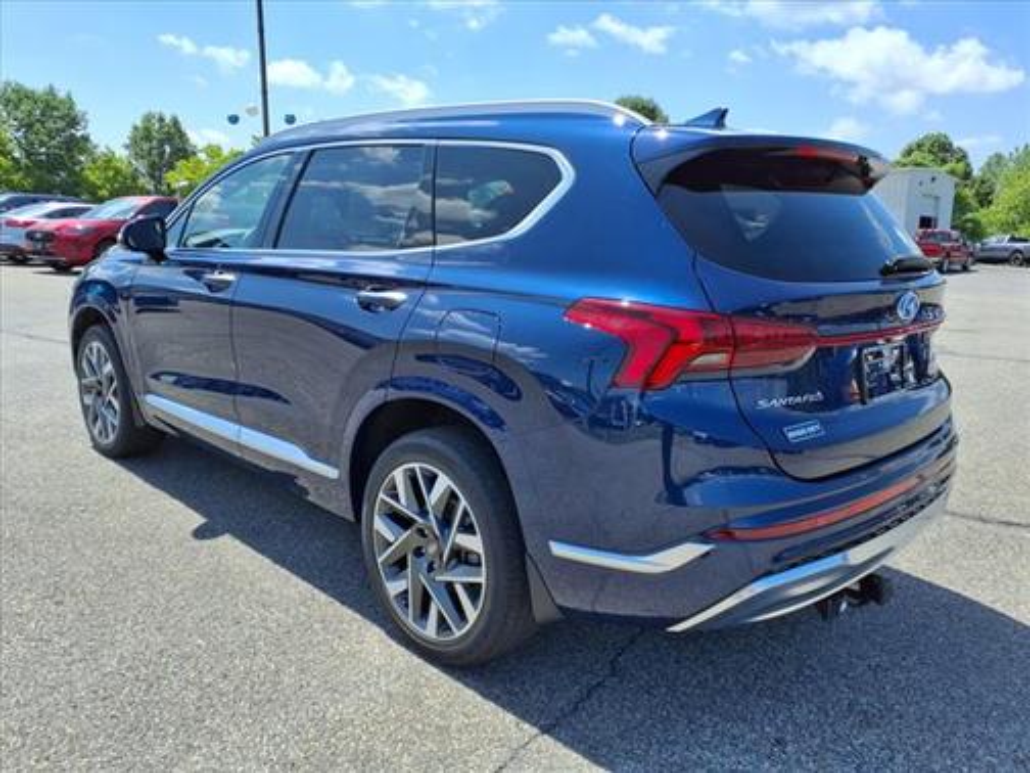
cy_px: 386
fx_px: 803
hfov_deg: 65.3
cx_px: 515
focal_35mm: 27
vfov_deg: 51.4
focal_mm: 3.58
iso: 40
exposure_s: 1/1667
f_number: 1.9
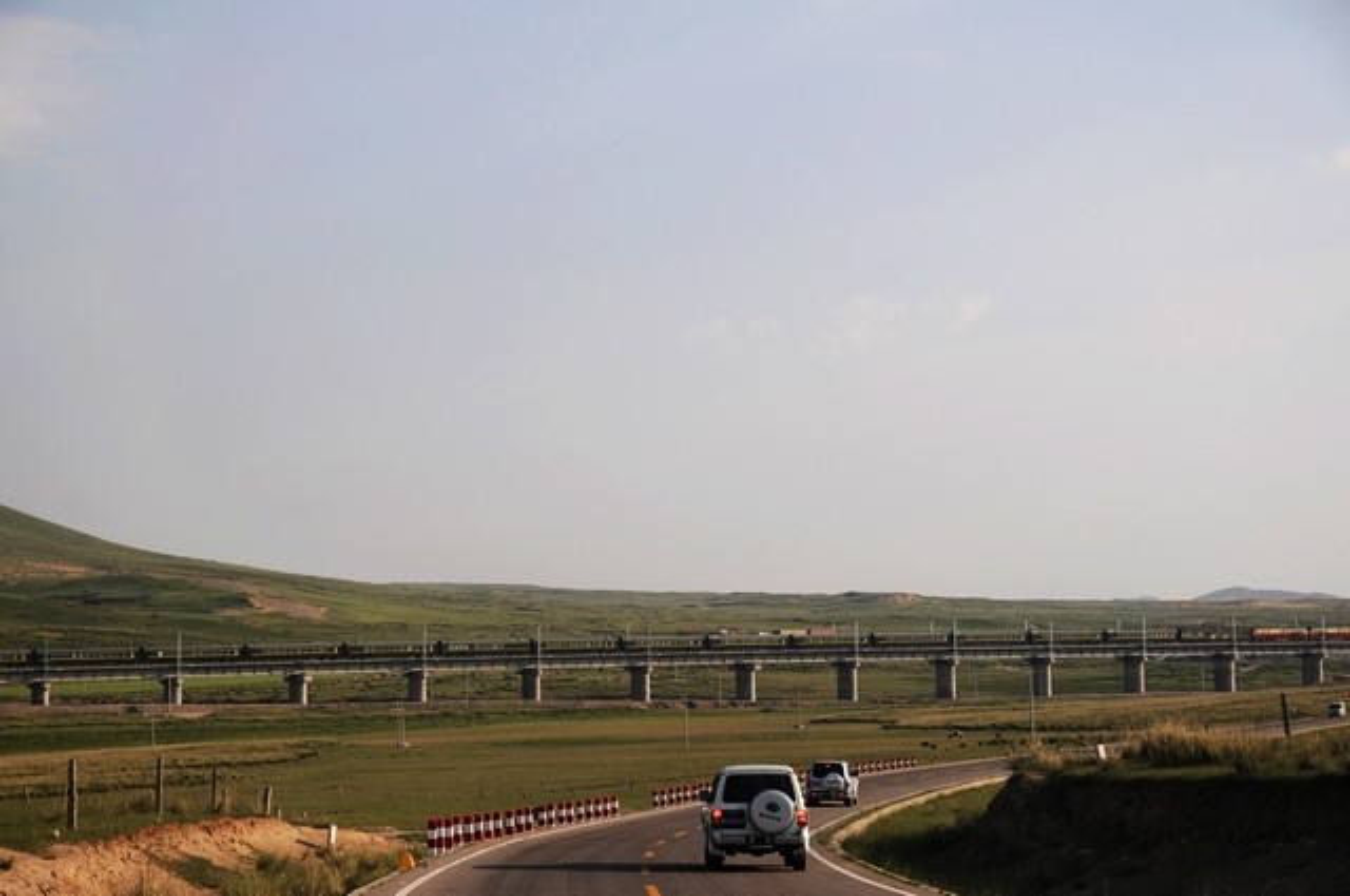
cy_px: 448
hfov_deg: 26.0
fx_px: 2921
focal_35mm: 78
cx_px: 675
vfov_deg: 17.4
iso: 200
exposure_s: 1/1000
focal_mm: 52
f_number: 6.3
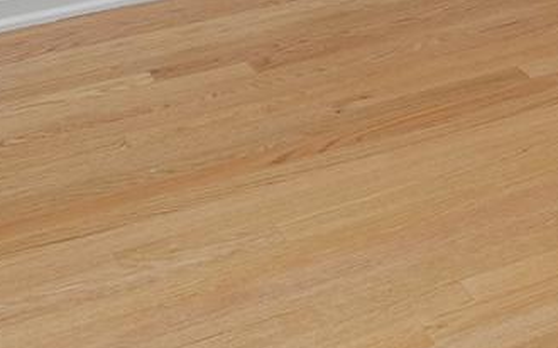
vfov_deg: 11.3
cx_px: 719
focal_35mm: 95
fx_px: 1444
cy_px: -499
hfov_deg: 20.1
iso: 160
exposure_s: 1/2.5
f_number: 7.1
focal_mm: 10
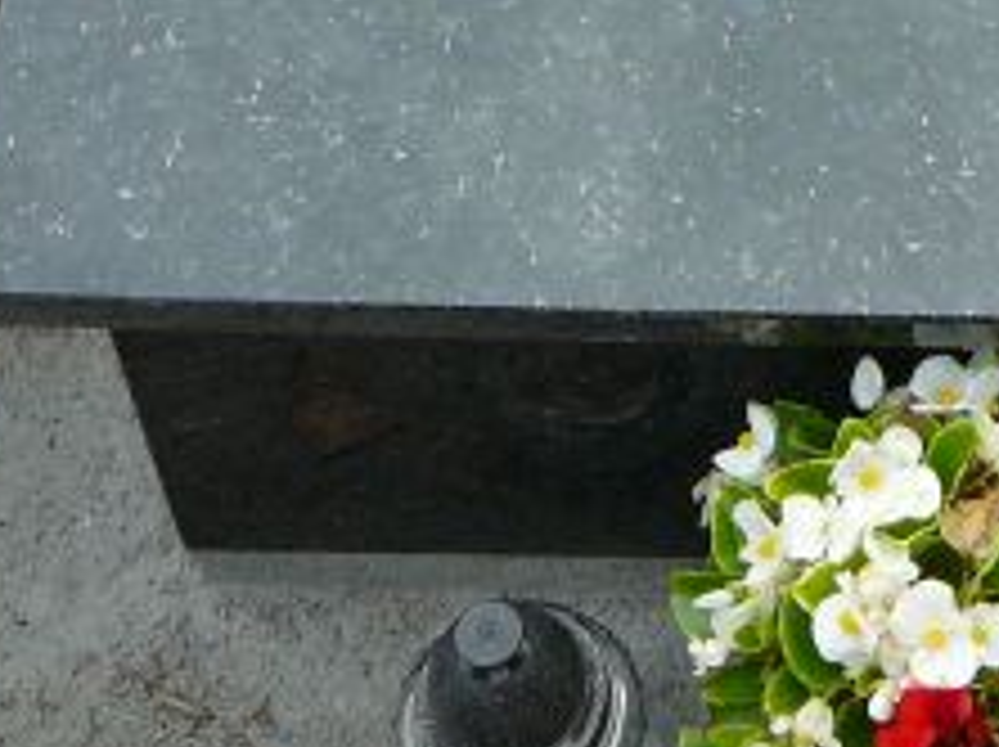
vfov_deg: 13.9
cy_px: -302
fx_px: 2912
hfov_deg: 18.6
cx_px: 1156
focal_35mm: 101
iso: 80
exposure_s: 1/500
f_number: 2.8
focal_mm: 5.2
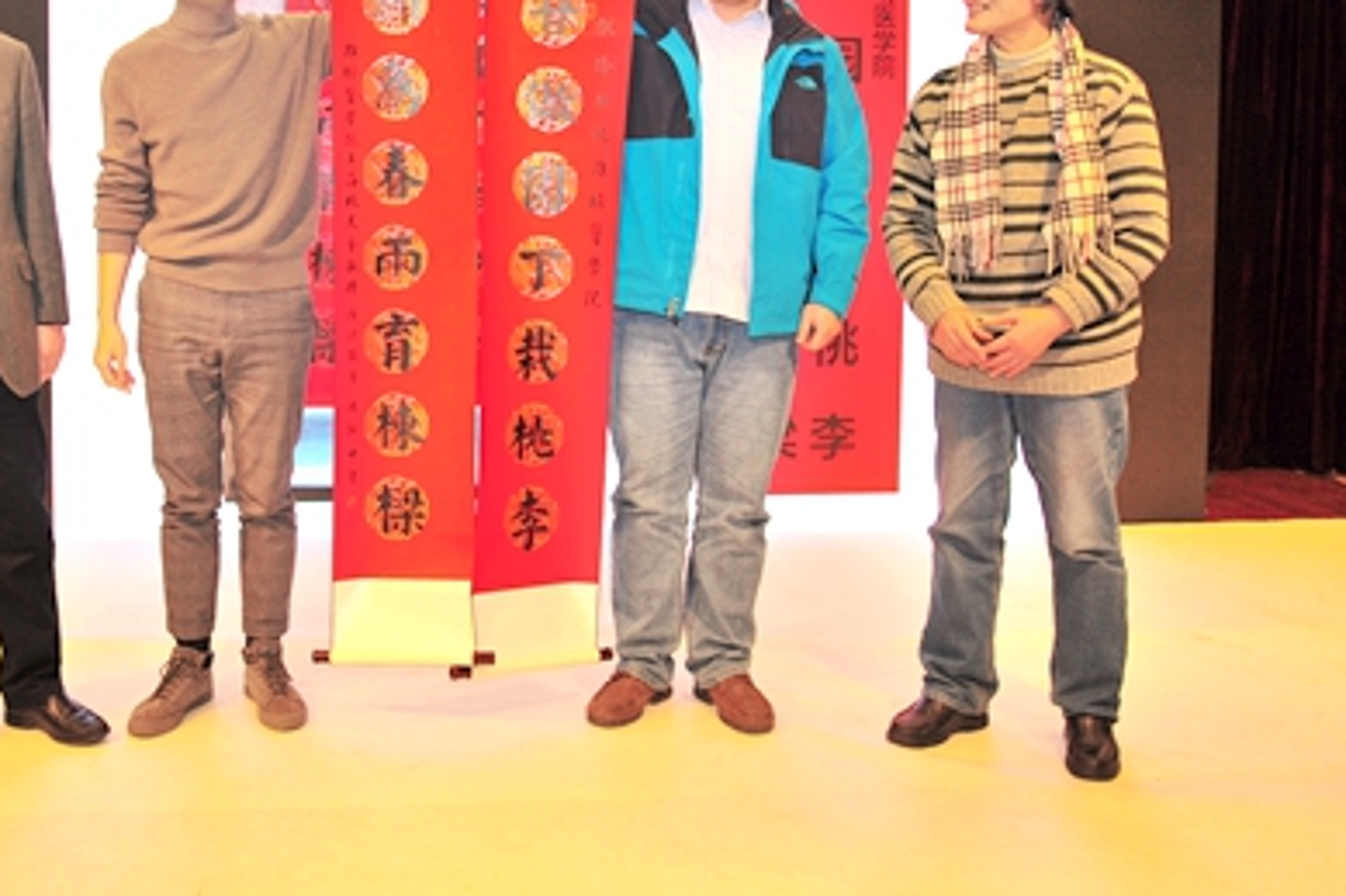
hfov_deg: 51.1
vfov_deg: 35.3
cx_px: 467
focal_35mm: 37
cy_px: 256
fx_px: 1383
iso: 800
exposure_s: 1/125
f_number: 4
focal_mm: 24
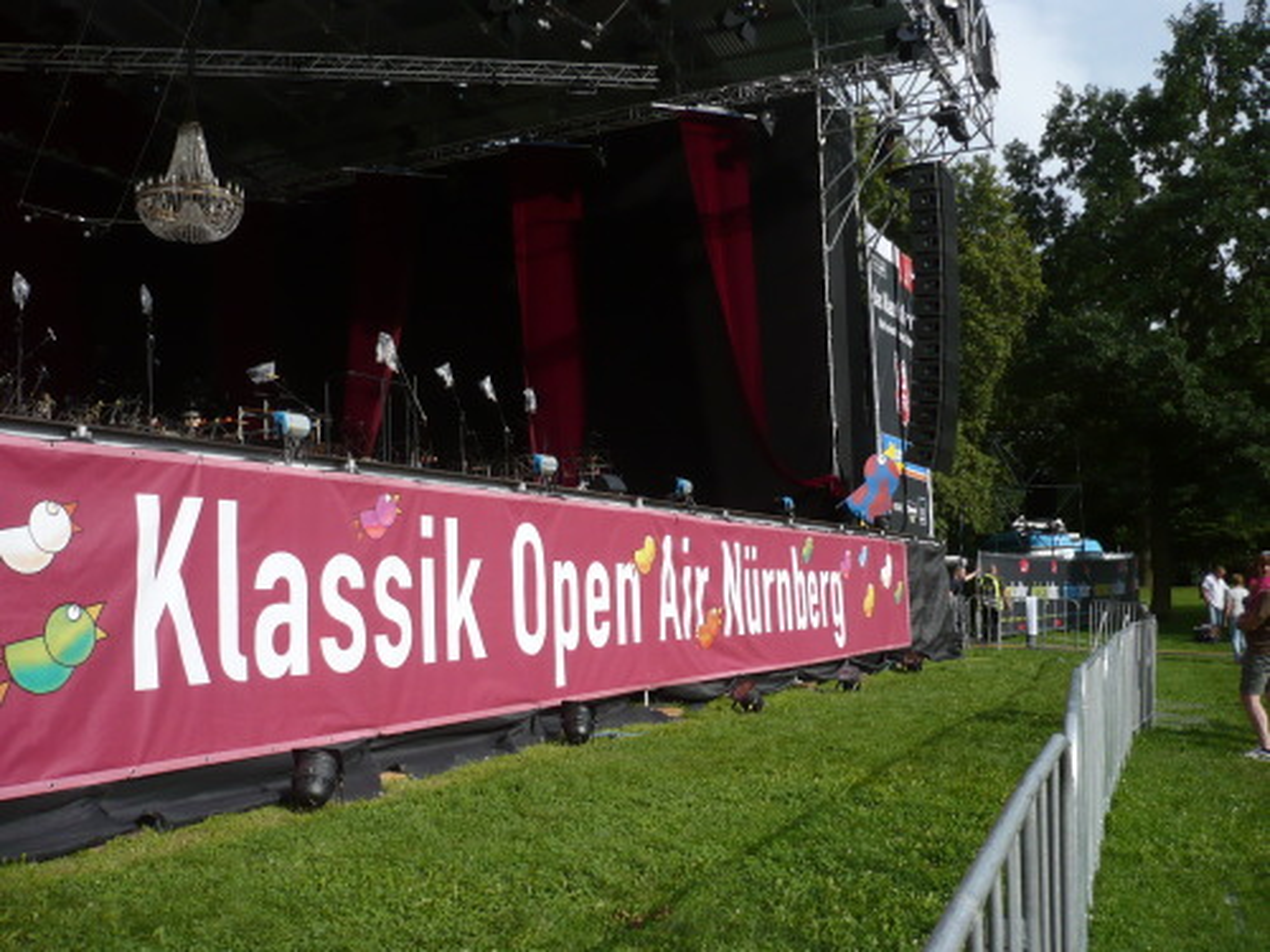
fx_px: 1284
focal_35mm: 35
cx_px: 635
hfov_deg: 52.6
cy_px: 476
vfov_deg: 40.7
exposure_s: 1/1000
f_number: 2.8
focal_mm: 5.8
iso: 100
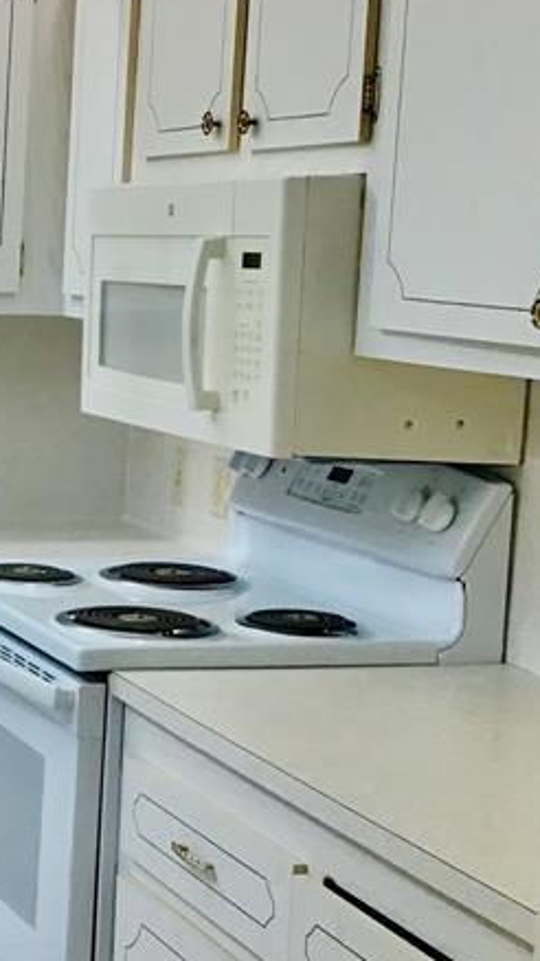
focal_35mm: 79
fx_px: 2013
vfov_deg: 26.9
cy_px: 513
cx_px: -274
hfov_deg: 14.3
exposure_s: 1/30
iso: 32
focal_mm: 3.3
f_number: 2.4
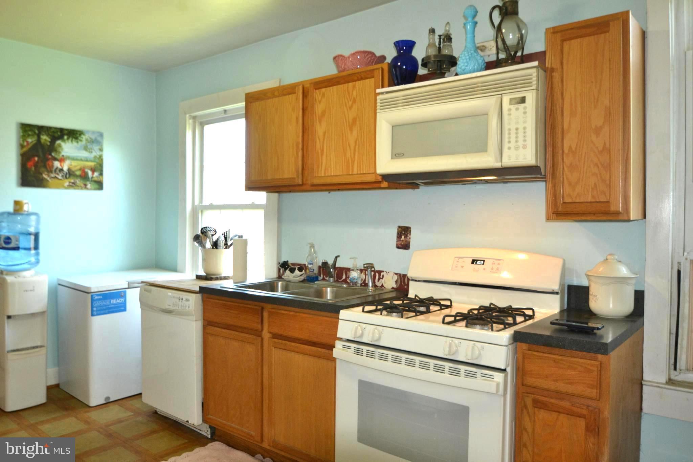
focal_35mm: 27
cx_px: 346
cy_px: 231
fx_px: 520
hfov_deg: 67.4
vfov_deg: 47.9
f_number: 4.2
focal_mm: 18
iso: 500
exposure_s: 1/60
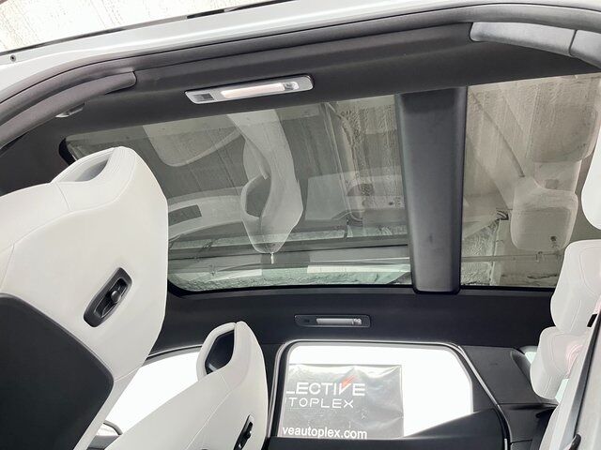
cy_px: 225
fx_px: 451
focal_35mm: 26
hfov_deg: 67.3
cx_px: 300
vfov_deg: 53.1
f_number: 1.6
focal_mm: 5.1
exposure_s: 1/40
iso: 400
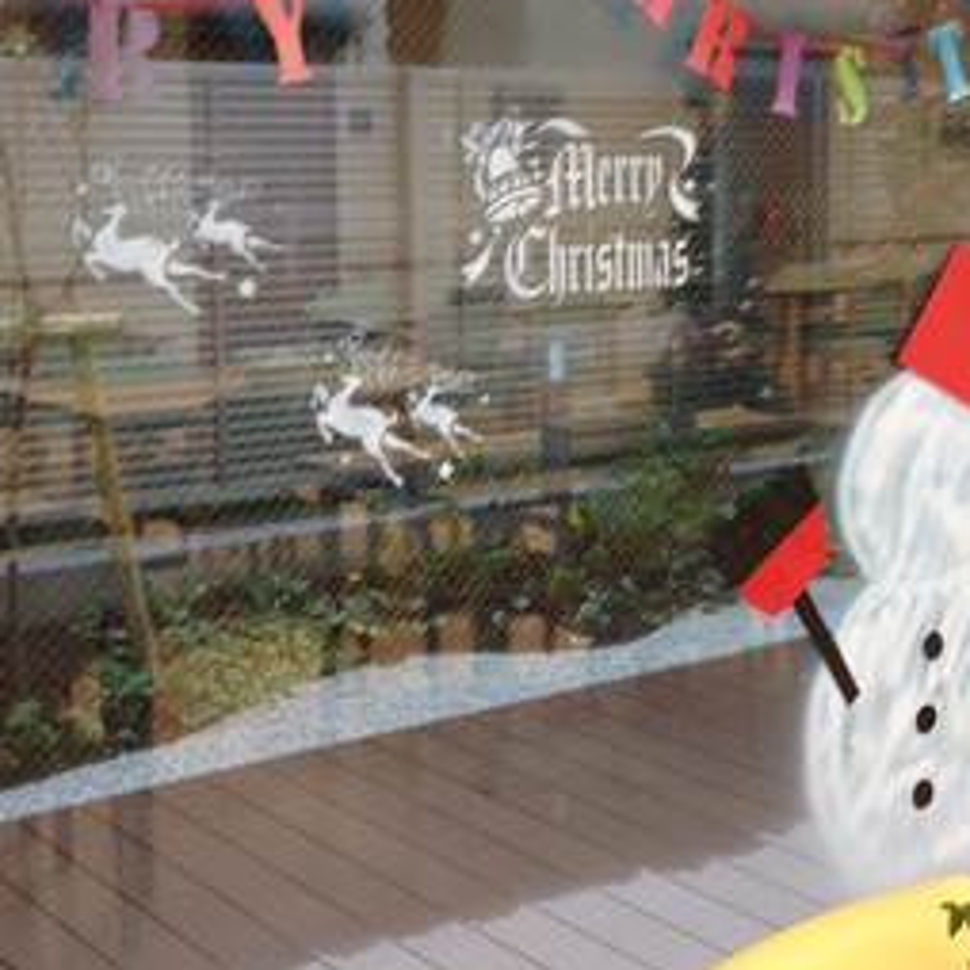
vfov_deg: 27.2
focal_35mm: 63
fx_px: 1997
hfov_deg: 27.2
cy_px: 359
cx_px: 621
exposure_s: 1/20
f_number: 2.4
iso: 64
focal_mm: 4.12
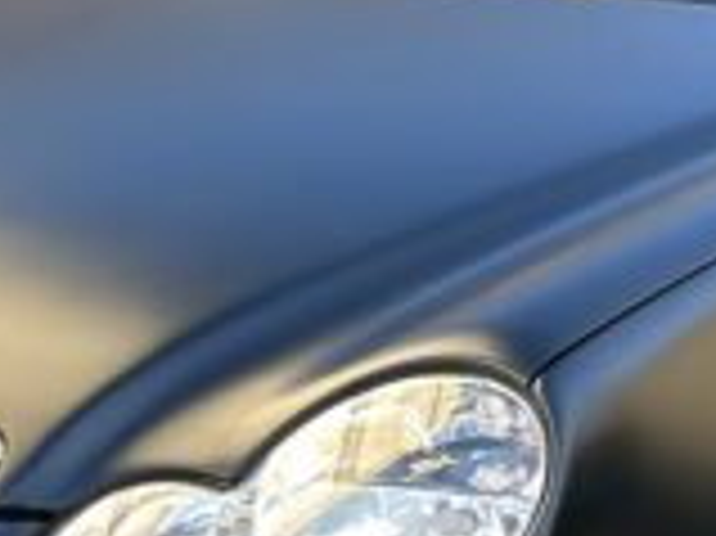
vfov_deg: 6.1
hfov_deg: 8.2
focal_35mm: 242
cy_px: 320
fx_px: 5002
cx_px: 549
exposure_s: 1/191
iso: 50
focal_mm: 6.86
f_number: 1.78
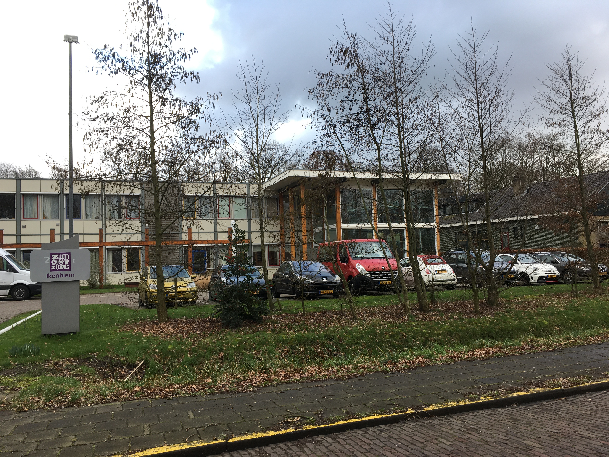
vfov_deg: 48.2
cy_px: 228
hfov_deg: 61.7
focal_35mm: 29
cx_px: 304
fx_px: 510
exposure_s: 1/216
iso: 25
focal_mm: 4.15
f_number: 2.2
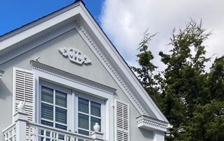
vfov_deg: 17.4
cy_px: 236
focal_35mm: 64
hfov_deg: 31.6
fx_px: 391
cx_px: 65
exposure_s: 1/1621
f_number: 1.8
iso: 20
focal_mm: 3.99
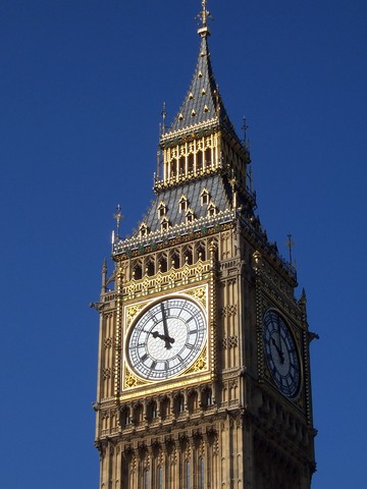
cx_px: 184
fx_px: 1442
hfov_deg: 14.5
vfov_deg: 19.3
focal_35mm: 102
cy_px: 244
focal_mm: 16.8
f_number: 9.5
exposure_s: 1/350
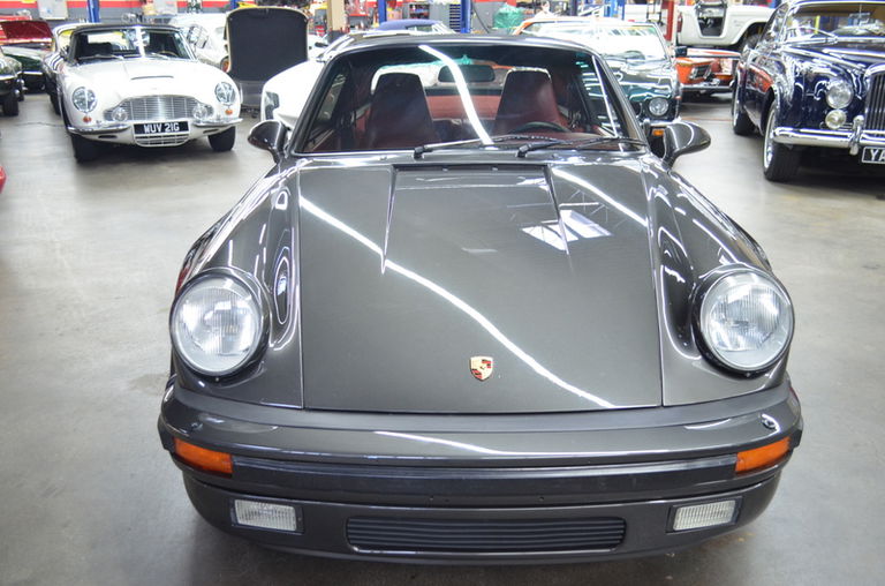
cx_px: 442
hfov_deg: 57.3
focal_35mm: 33
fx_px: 809
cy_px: 293
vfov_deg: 39.8
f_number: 3.8
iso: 900
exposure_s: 1/30
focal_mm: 22
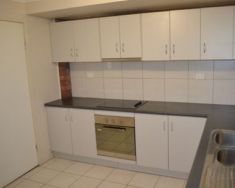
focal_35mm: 31
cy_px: 93
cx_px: 140
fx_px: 216
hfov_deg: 56.8
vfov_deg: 47.1
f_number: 3.5
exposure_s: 1/60
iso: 2800
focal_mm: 18
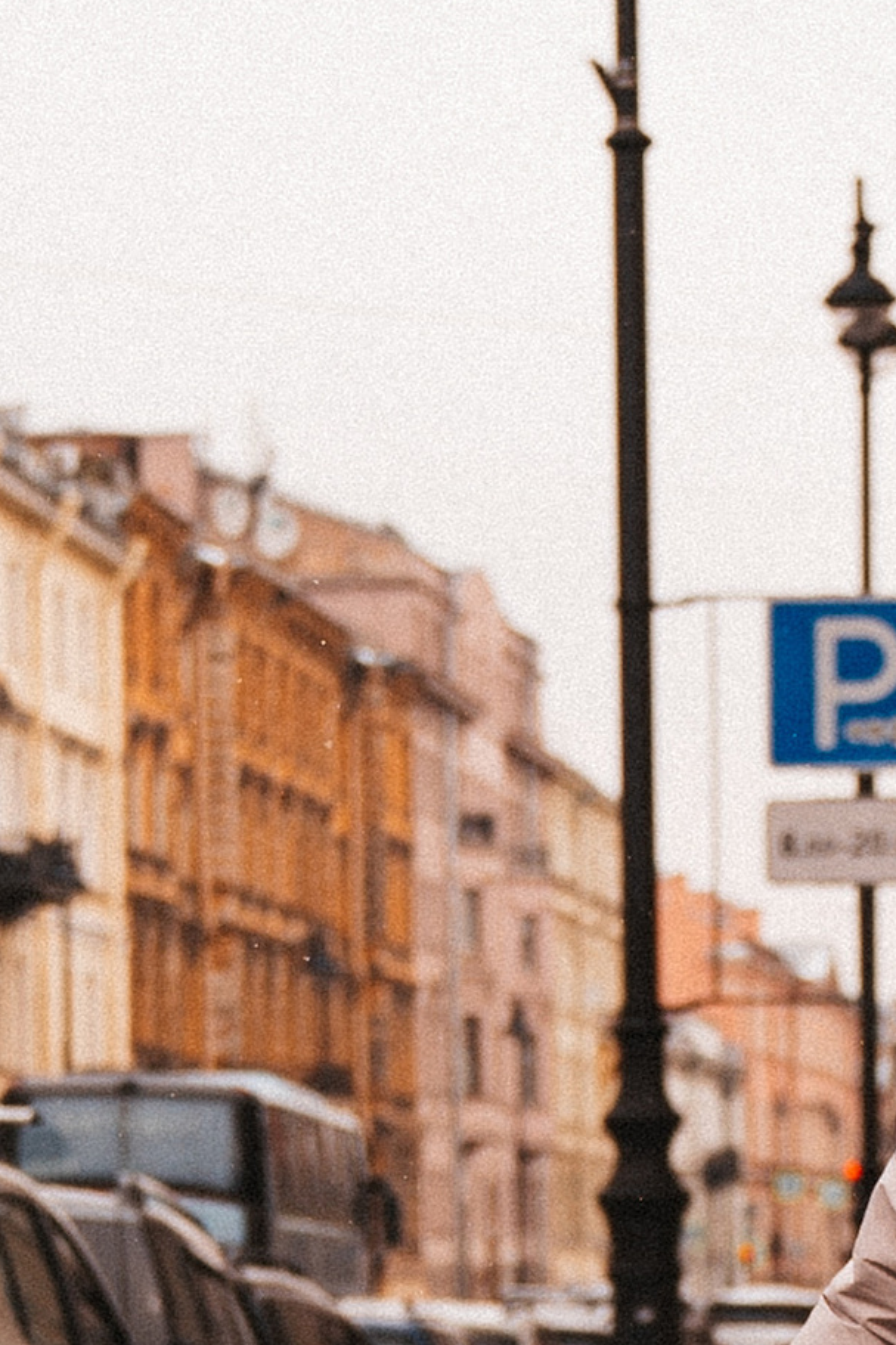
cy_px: 747
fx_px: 4407
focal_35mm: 118
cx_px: 1247
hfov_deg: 11.2
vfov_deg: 17.3
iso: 100
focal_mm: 28
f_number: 2.8
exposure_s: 1/800
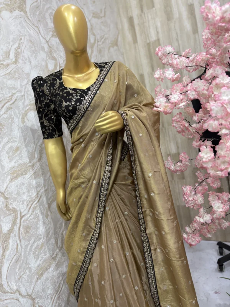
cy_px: 154
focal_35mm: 26
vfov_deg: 67.3
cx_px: 115
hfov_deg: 53.1
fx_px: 230
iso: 80
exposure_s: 1/100
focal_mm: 6
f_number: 1.6
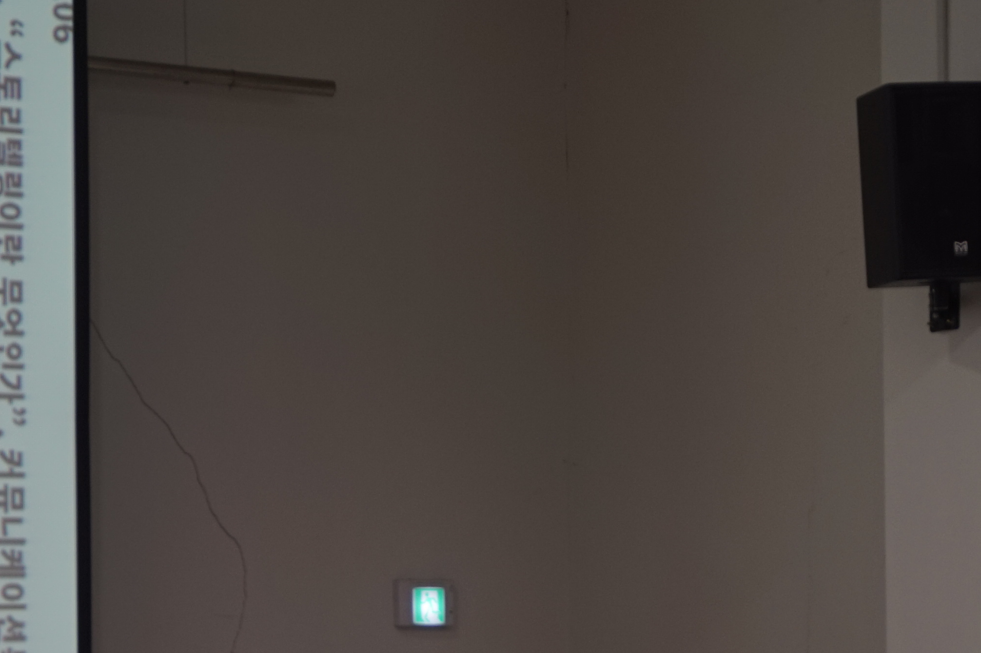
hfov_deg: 16.8
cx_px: 573
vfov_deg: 11.2
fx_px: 3323
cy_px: 554
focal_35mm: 122
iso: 100
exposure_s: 1/8
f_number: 5.6
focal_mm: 30
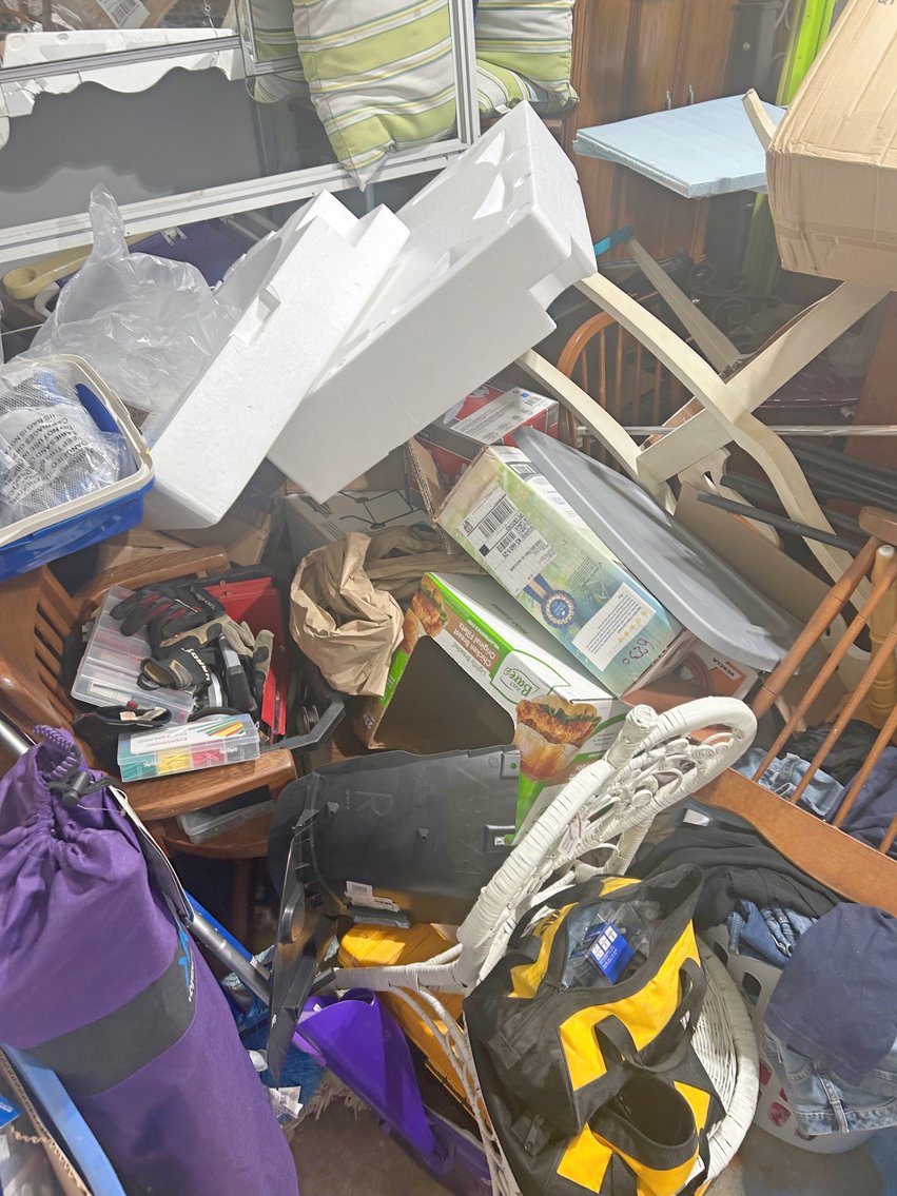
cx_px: 448
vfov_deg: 67.3
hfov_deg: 53.1
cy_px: 598
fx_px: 898
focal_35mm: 26
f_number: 1.5
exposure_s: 1/60
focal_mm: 5.7
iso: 80
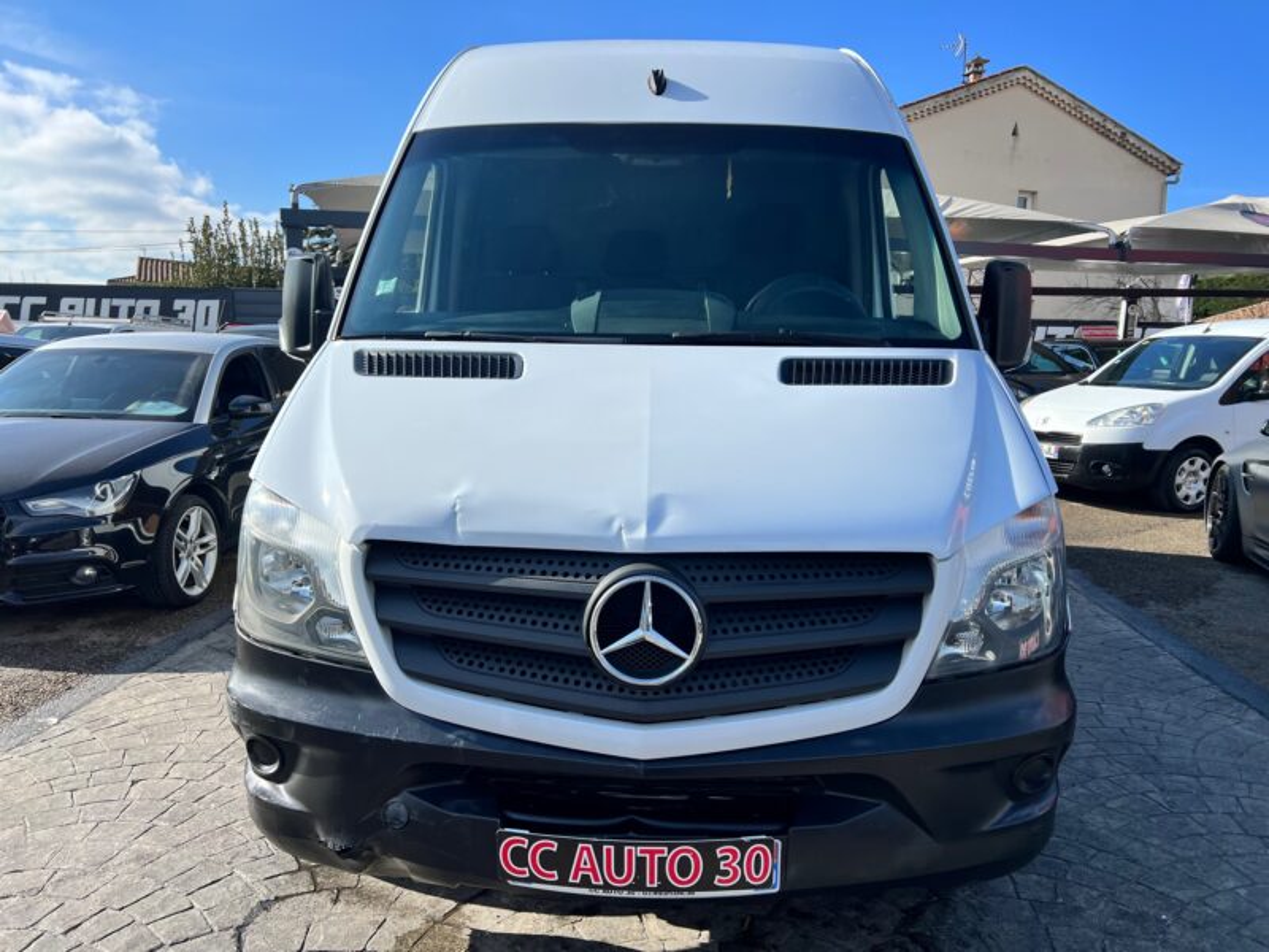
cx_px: 634
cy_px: 476
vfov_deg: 53.1
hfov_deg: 67.3
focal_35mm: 26
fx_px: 953
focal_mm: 5.7
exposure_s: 1/4115
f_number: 1.5
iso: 50
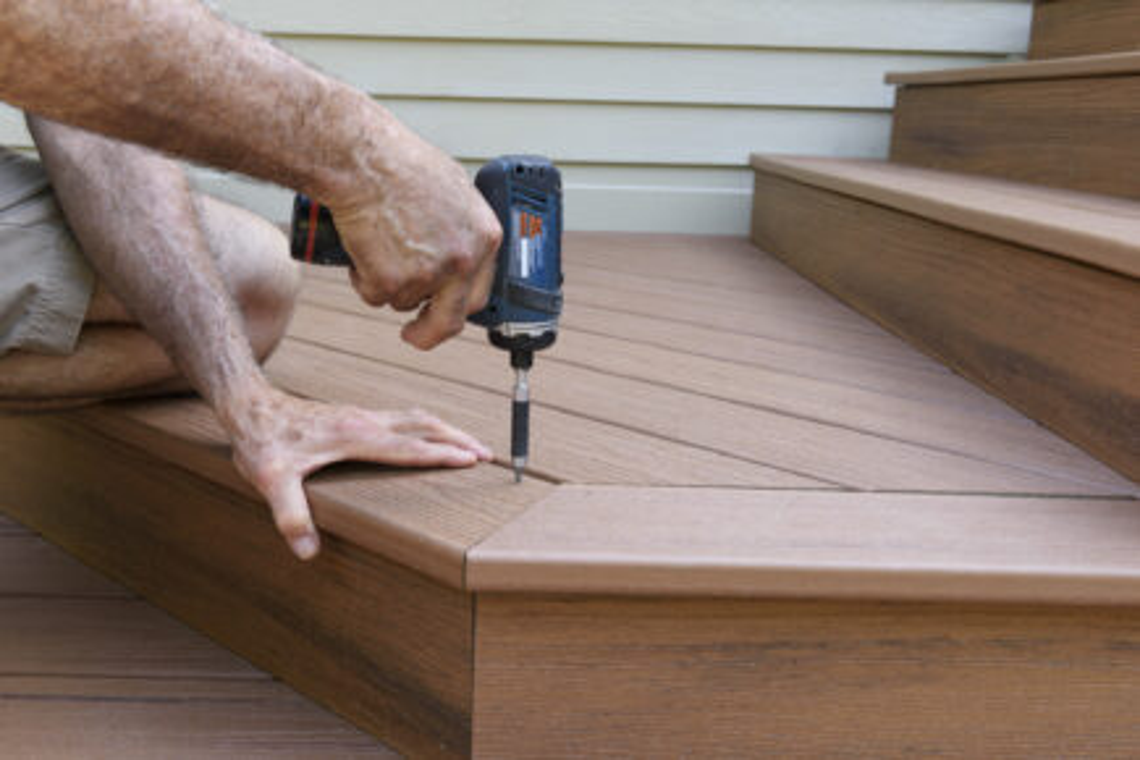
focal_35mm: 38
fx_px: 1203
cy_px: 380
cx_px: 570
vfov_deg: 35.1
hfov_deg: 50.7
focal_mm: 38
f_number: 9
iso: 400
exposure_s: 1/50
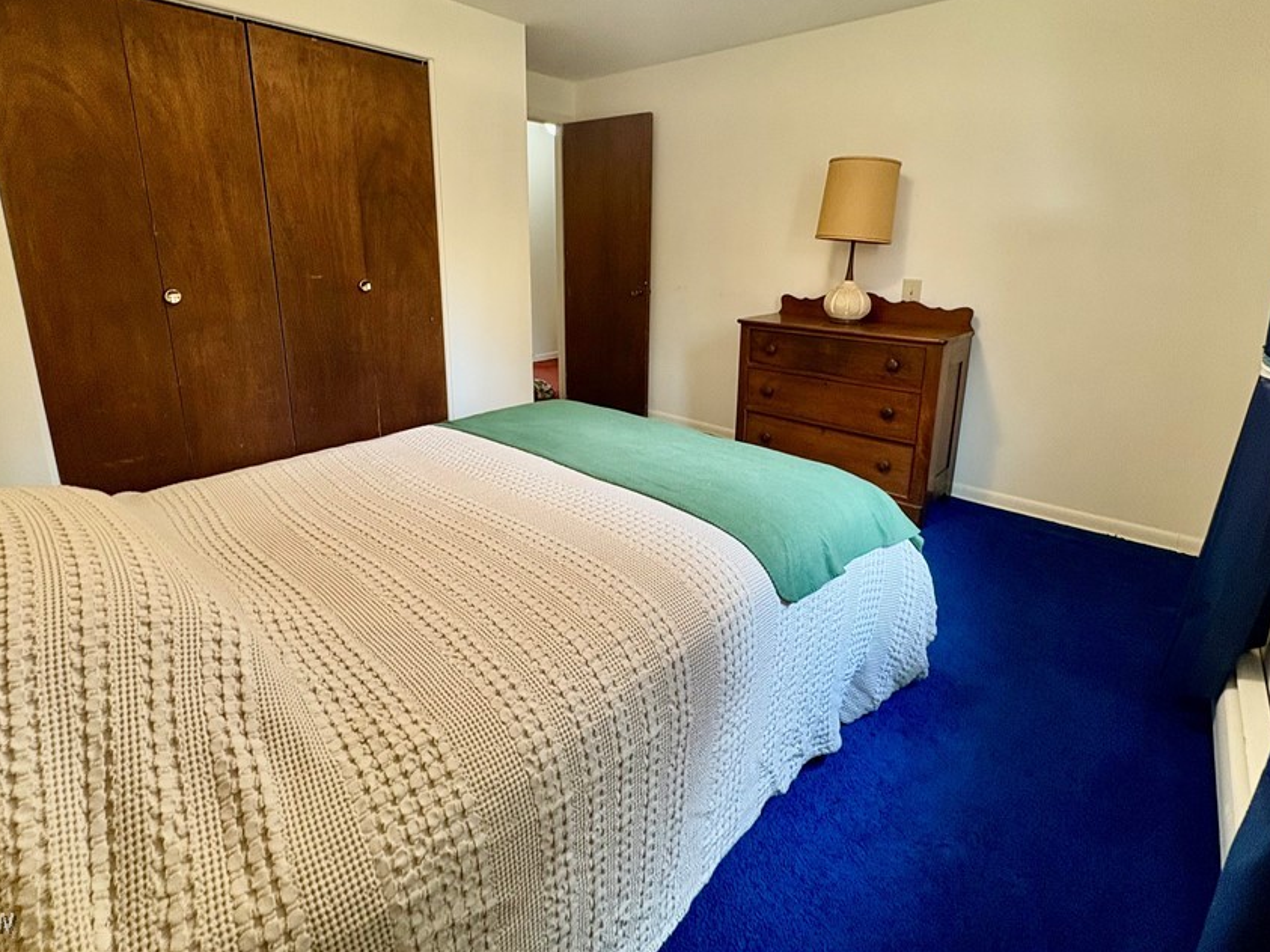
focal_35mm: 17
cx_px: 637
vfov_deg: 73.8
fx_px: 624
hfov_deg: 91.0
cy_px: 375
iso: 160
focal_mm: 2.22
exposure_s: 1/60
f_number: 2.2
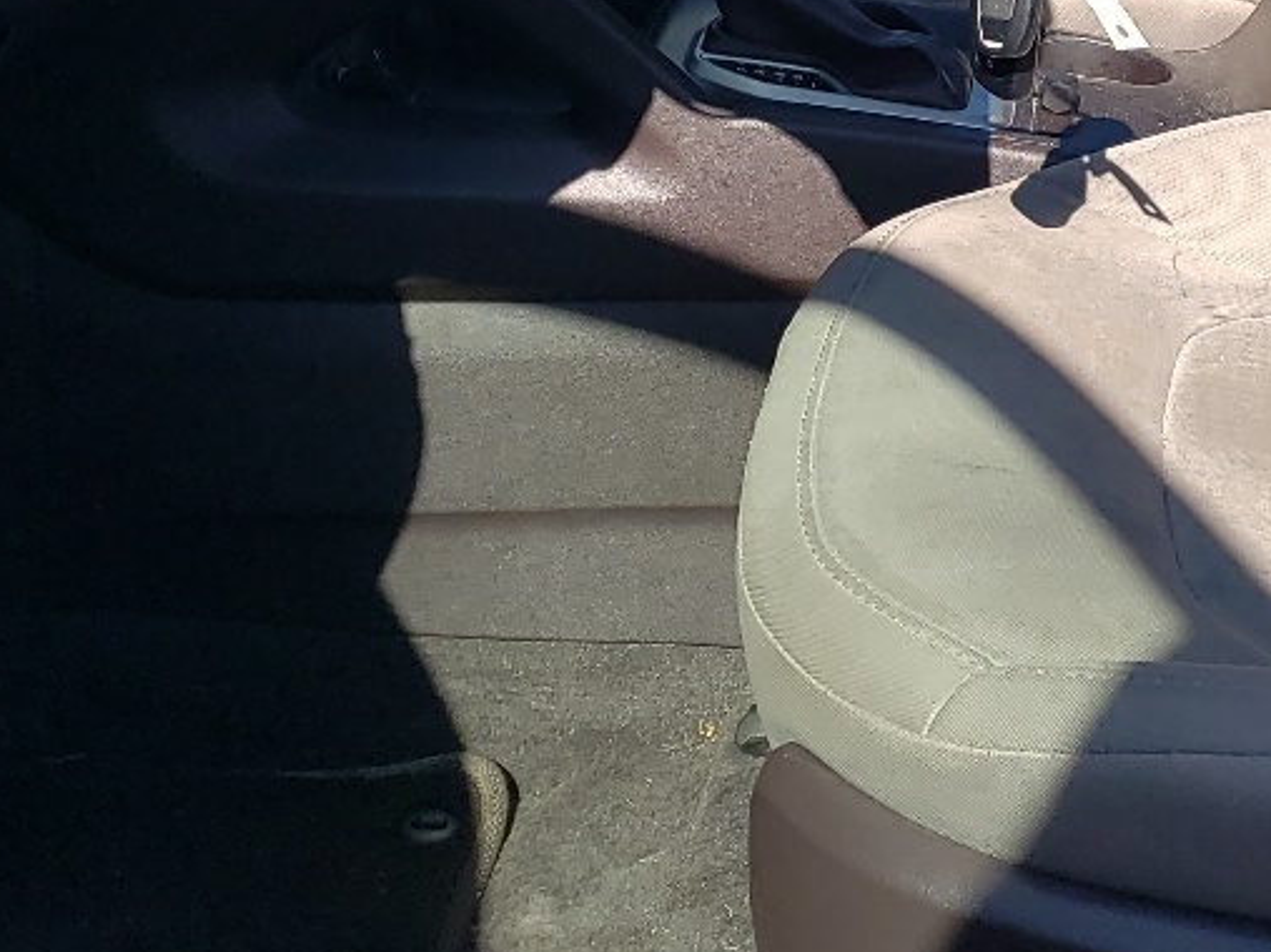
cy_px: -33
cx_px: 1013
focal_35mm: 82
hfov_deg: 23.5
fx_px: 3010
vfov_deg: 17.5
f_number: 1.5
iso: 50
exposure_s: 1/1667
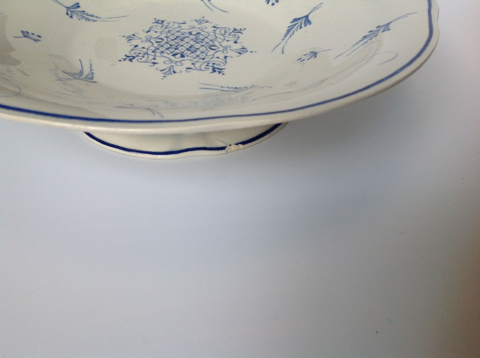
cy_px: 179
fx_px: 485
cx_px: 240
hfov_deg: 52.7
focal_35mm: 35
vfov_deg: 40.6
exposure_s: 1/120
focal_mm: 4.28
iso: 80
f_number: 2.4
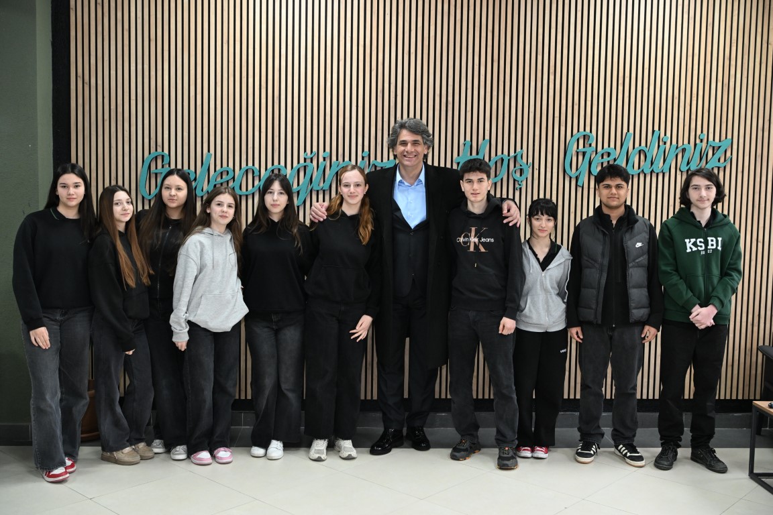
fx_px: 816
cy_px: 258
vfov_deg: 35.1
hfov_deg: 50.7
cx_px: 386
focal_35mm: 38
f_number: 5
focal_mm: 38
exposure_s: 1/200
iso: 2500
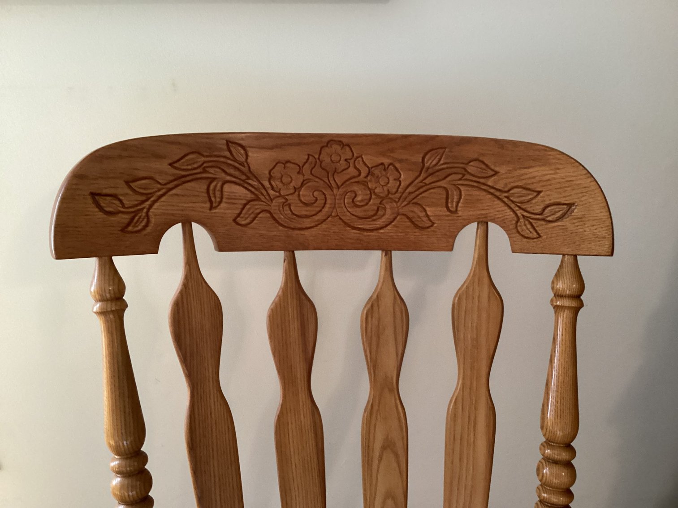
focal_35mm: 31
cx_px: 339
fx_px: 607
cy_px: 254
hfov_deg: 58.3
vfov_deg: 45.4
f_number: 2.4
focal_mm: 3.3
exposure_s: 1/40
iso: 400
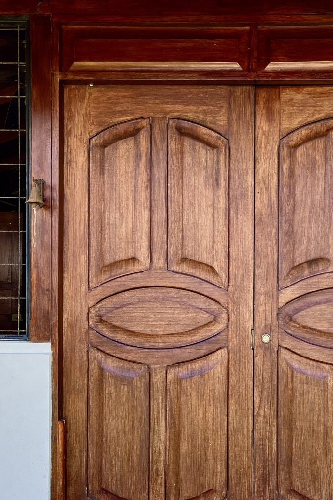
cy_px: 293
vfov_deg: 45.3
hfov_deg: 30.7
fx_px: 597
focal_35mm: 43
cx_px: 243
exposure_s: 1/271
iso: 40
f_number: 1.6
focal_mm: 5.1
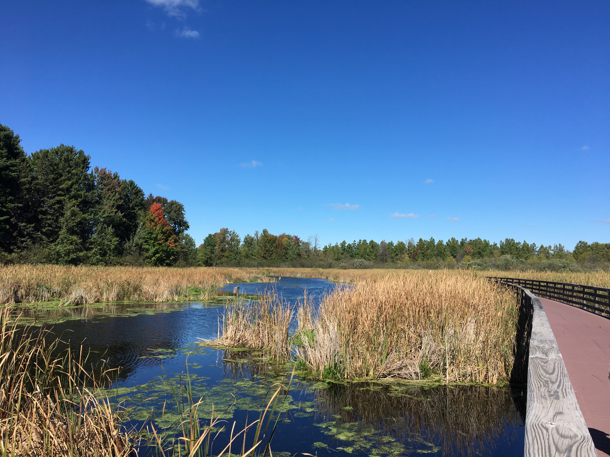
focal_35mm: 29
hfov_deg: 61.7
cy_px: 228
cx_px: 305
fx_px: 511
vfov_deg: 48.2
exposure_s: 1/1748
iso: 25
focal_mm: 4.15
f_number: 2.2
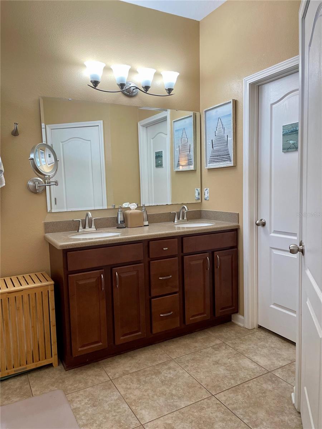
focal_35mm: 26
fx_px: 322
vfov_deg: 67.3
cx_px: 161
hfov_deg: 53.1
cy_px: 214
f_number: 1.6
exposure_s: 1/120
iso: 100
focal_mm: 4.2
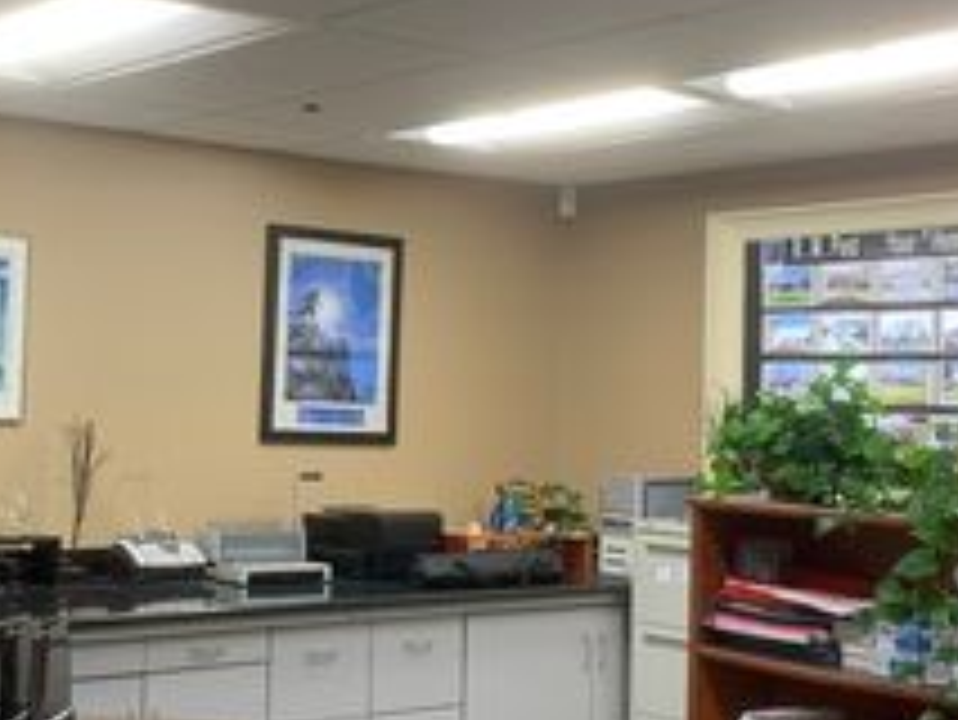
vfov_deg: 24.1
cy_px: 353
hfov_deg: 31.0
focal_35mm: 61
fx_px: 1689
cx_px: 225
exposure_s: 1/60
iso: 125
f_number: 1.8
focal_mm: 4.25
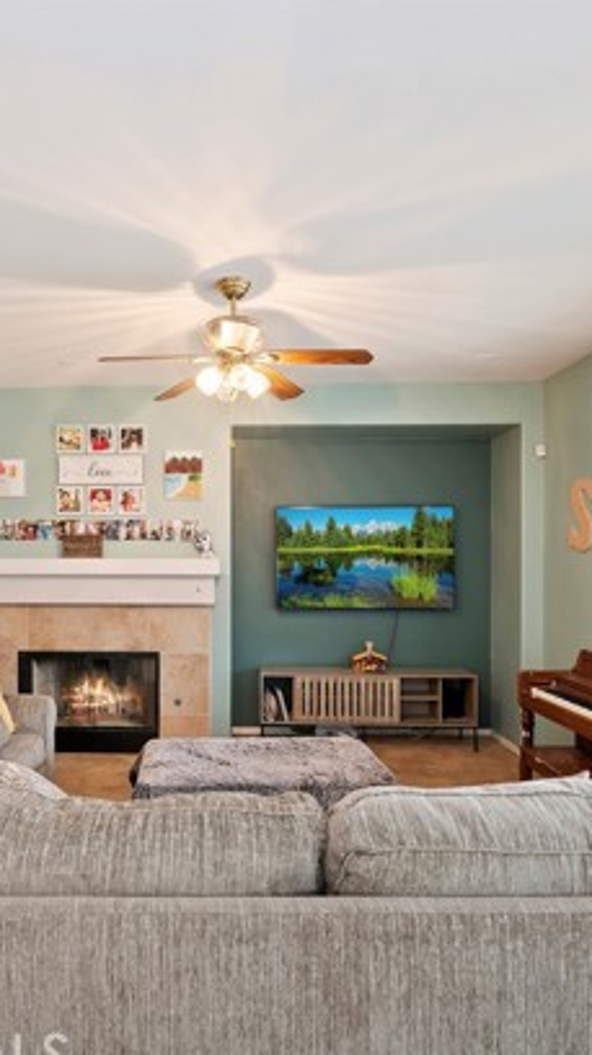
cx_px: 194
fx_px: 643
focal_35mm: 23
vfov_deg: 78.7
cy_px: 543
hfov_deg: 48.5
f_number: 10
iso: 500
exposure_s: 1/2.5
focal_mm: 14
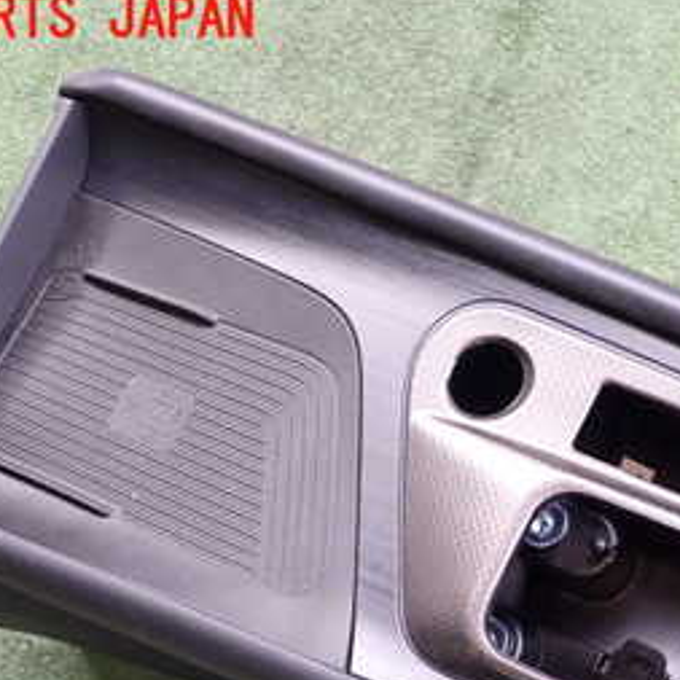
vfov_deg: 26.5
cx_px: 572
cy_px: 591
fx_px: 1400
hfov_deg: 26.6
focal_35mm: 63
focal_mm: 5.4
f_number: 2.3
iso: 200
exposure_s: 1/100
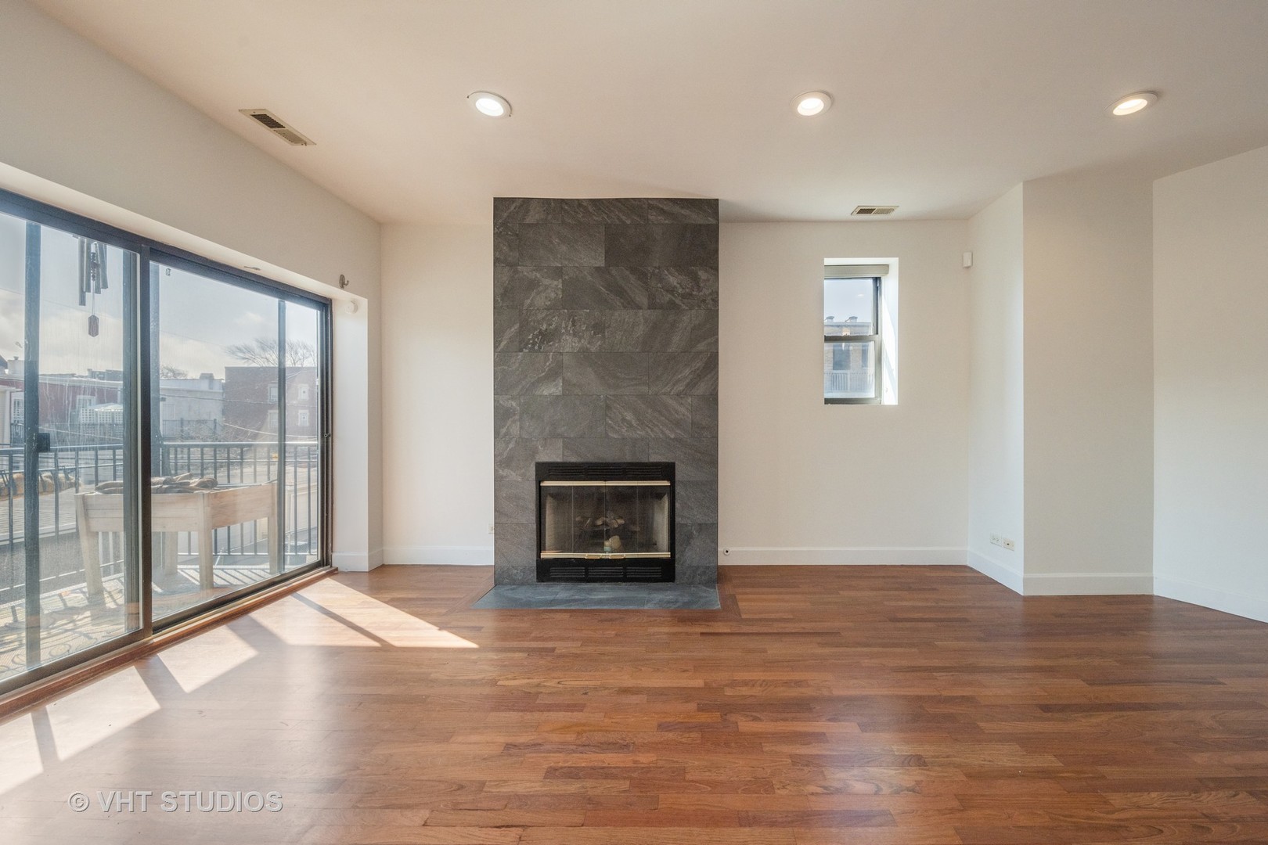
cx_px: 634
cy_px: 422
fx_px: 423
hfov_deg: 112.6
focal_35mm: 12
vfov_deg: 90.0
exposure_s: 1/320
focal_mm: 12
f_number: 8
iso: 200
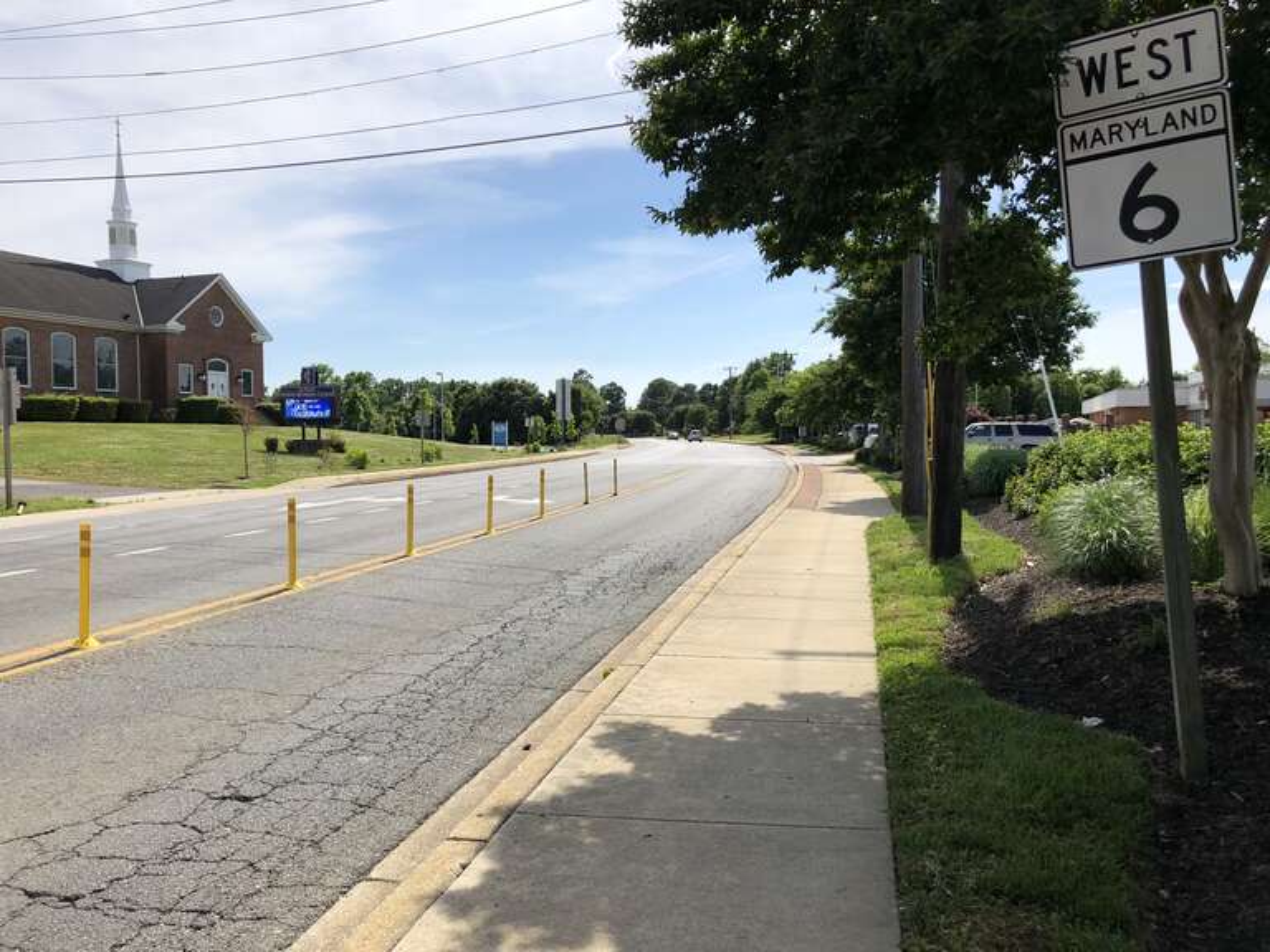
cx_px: 635
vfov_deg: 49.7
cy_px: 476
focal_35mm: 28
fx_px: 1027
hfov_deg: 63.4
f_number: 1.8
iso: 25
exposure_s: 1/3247
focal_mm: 4
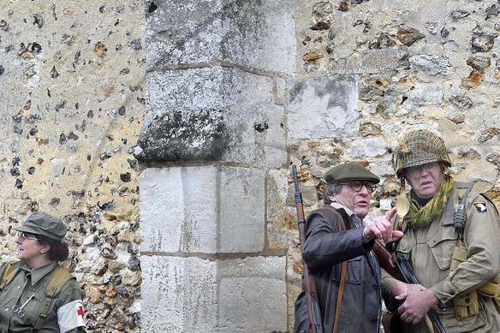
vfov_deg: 15.9
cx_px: 385
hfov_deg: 23.6
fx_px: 1180
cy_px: 280
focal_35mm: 85
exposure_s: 1/100
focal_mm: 31
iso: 800
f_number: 7.1
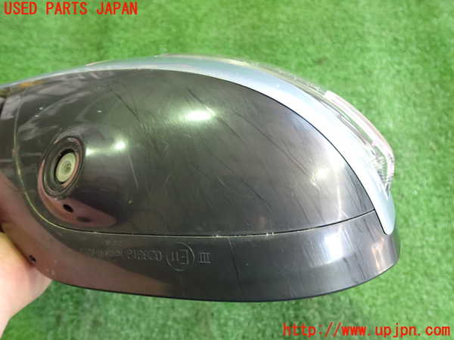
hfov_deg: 60.0
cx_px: 227
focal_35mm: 30
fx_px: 393
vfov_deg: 46.8
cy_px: 170
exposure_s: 1/60
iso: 1250
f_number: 2.3
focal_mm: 5.4
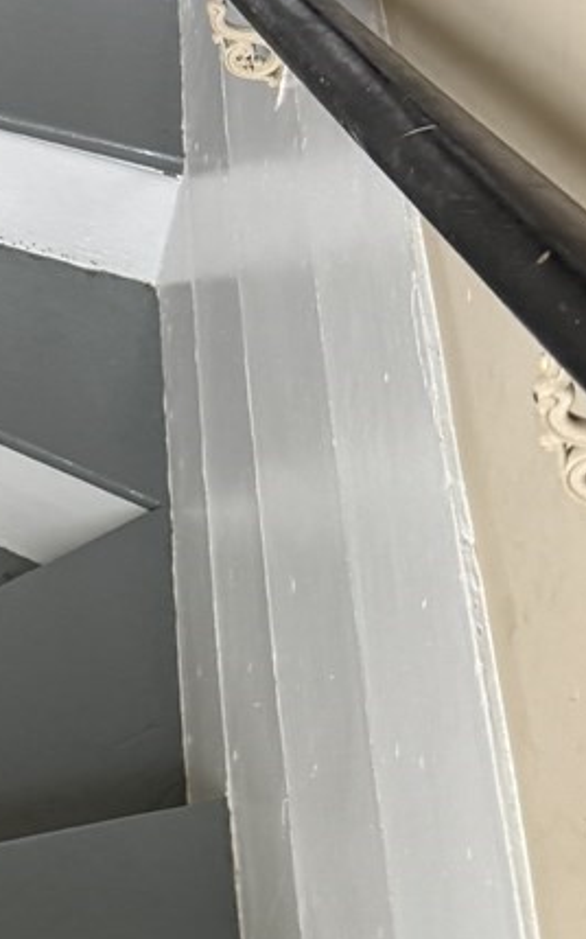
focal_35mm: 91
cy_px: 453
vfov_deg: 22.8
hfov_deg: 13.7
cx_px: -243
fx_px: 2326
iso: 200
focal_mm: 6.76
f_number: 1.78
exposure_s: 1/115
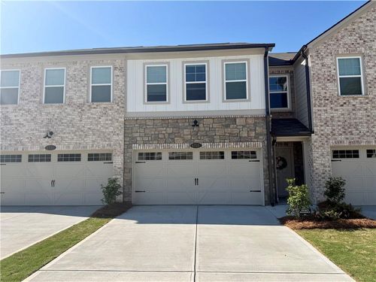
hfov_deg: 71.6
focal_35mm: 24
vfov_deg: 56.8
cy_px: 141
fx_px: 261
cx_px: 188
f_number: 1.78
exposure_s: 1/4673
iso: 80
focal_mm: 6.76
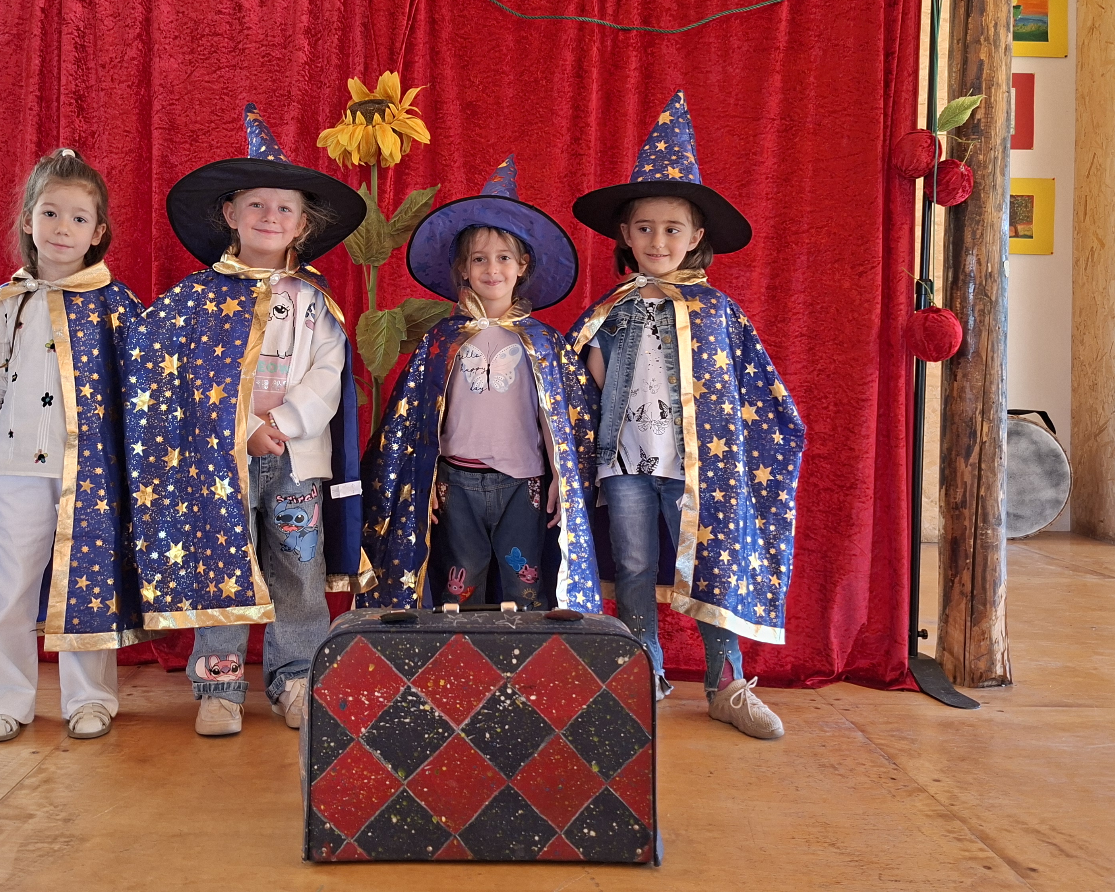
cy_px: 362
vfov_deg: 45.6
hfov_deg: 55.4
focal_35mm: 32
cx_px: 466
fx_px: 1056
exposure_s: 1/100
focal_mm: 5.54
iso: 64
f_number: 1.8
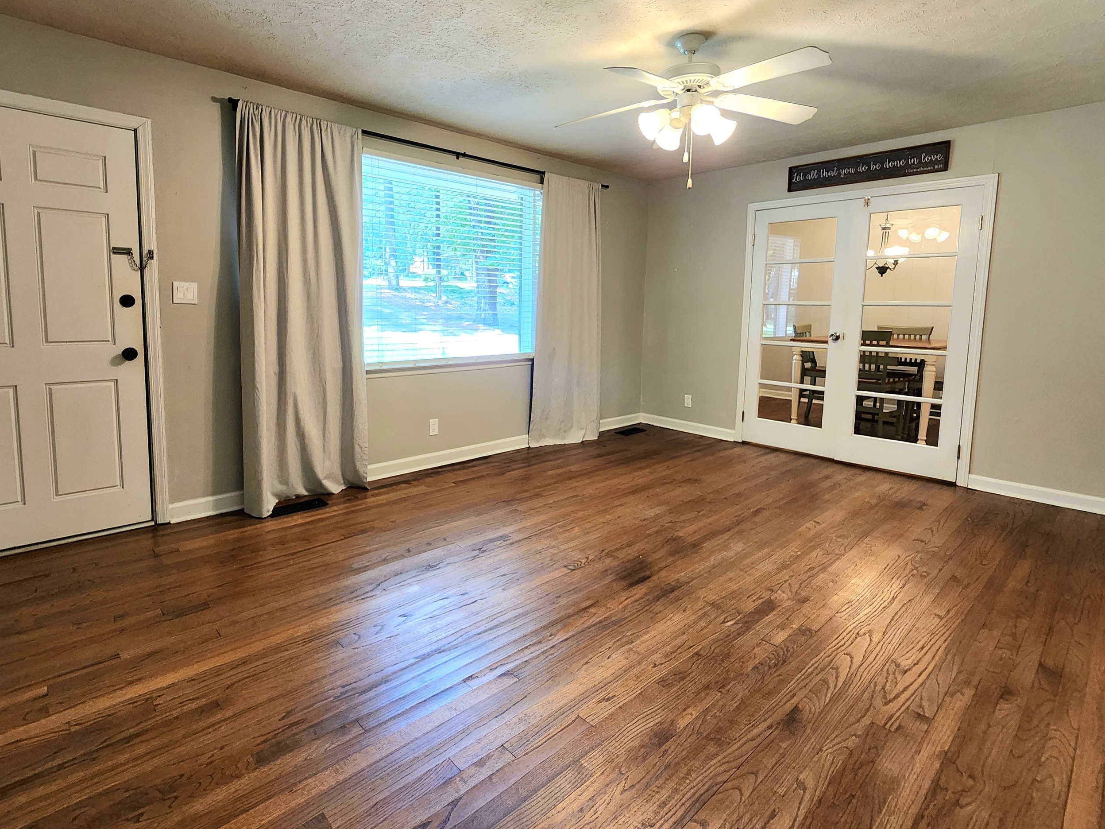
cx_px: 505
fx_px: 511
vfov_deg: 77.9
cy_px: 372
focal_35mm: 16
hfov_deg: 94.3
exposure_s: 1/60.2
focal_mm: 2.2
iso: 200
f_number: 2.2
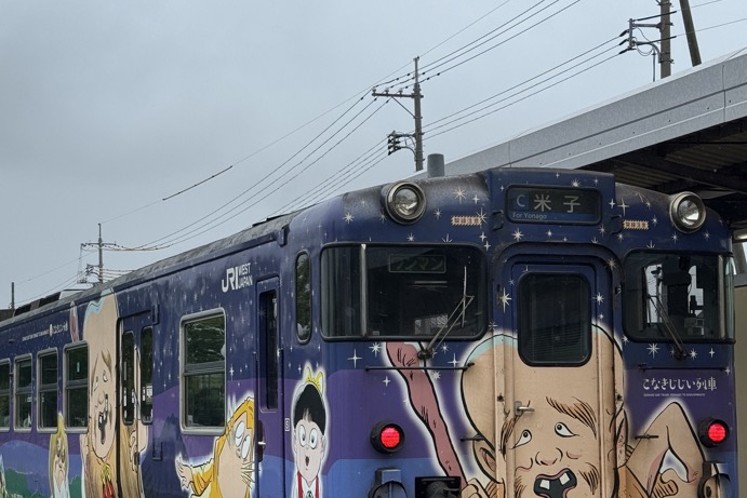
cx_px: 303
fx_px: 1536
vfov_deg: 18.4
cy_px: 326
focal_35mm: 74
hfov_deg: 27.3
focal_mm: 6.76
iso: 64
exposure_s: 1/2833
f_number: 1.78
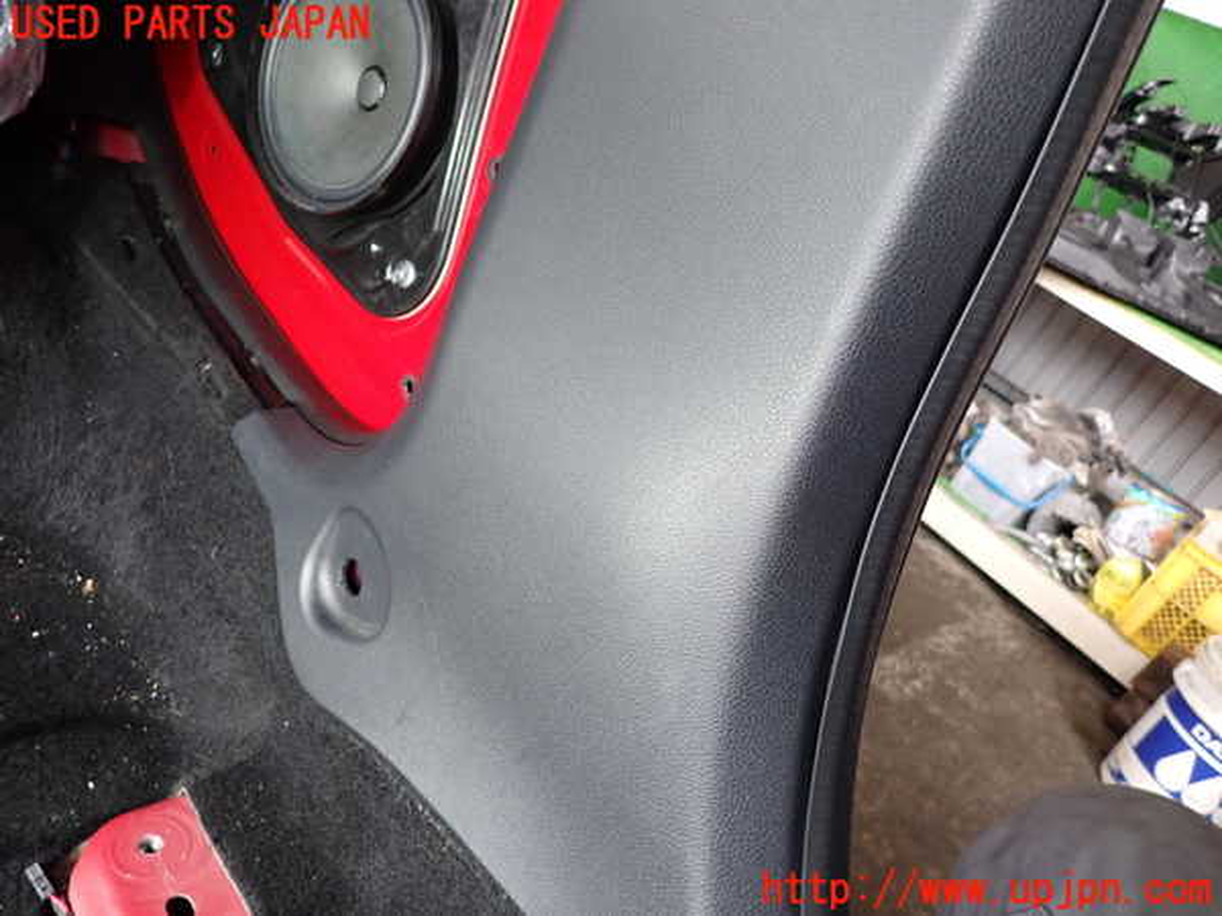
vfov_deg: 54.9
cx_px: 611
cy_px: 458
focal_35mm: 25
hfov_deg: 69.4
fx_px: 883
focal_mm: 4.5
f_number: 2
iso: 250
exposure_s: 1/30
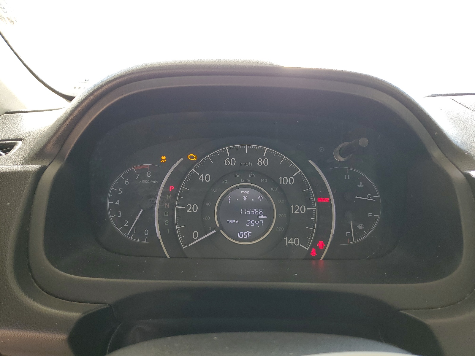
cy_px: 178
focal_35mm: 26
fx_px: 357
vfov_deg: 53.1
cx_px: 238
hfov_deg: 67.3
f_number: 1.5
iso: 50
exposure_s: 1/154
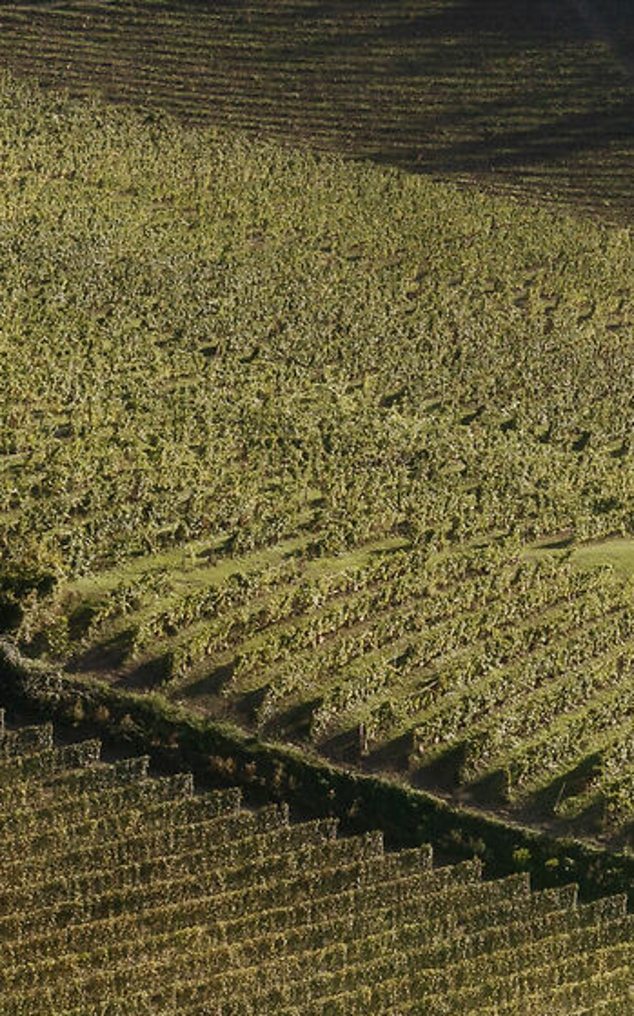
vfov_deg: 11.4
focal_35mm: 184
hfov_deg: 6.6
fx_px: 5091
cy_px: 482
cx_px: 1777
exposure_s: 1/200
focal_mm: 42
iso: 200
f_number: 14
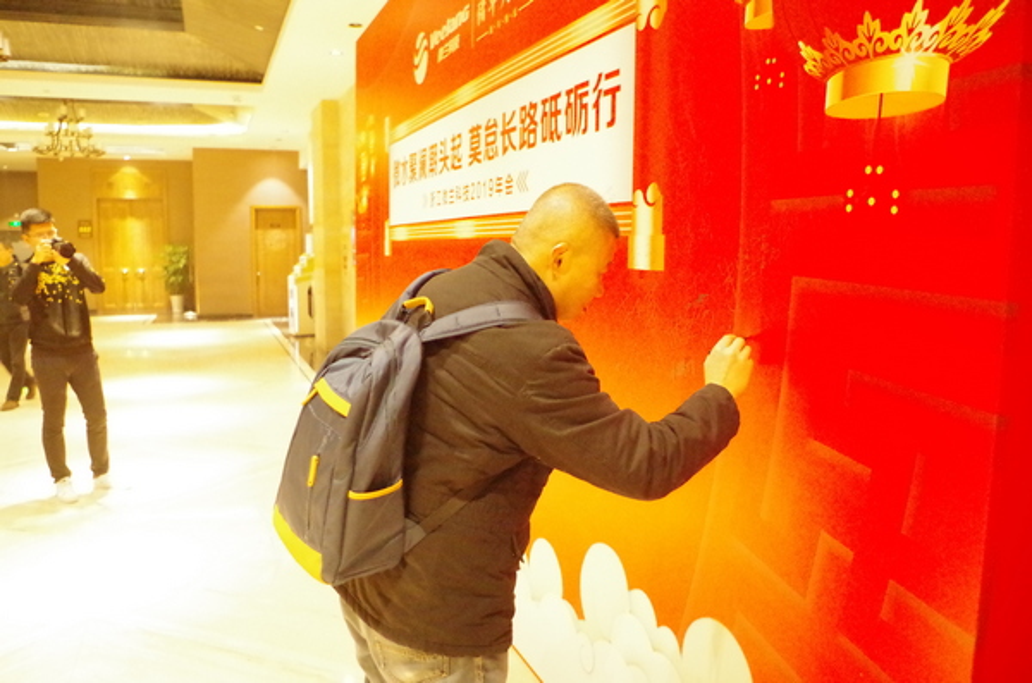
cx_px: 516
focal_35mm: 27
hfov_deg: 67.5
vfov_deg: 47.7
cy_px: 342
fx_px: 772
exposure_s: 1/50
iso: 12800
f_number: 3.5
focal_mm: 18
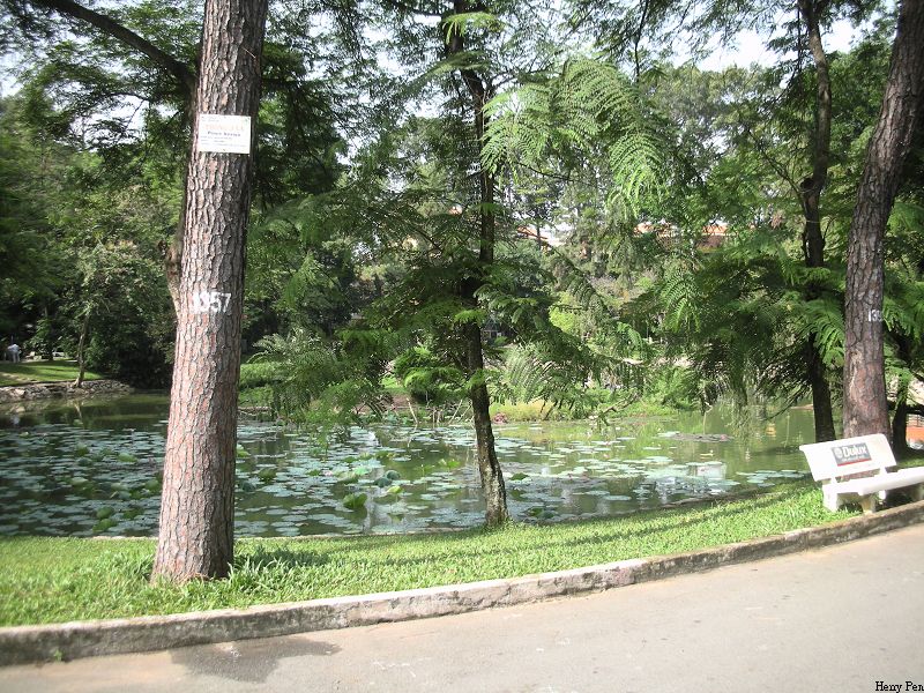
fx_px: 934
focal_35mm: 35
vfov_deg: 40.7
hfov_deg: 52.6
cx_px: 462
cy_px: 346
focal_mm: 5.8
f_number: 2.8
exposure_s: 1/177
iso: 50
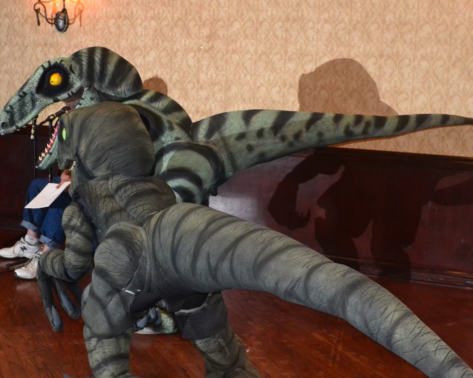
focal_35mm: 58
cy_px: 190
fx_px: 812
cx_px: 202
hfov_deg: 32.4
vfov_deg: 26.2
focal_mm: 34
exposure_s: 1/60
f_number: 7.1
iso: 3200
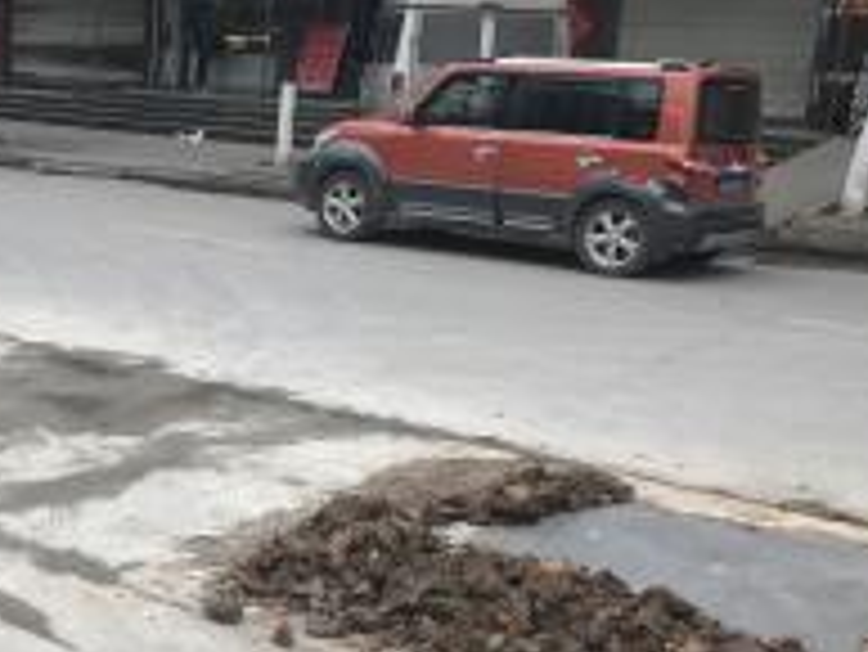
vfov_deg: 25.1
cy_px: 445
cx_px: 108
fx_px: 1455
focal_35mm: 58
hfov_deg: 31.8
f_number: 1.8
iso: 20
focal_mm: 3.99
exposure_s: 1/196
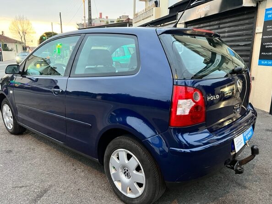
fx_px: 220
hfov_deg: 63.4
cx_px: 132
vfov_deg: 49.8
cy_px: 102
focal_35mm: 28
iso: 500
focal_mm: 5.7
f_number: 1.5
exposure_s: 1/50
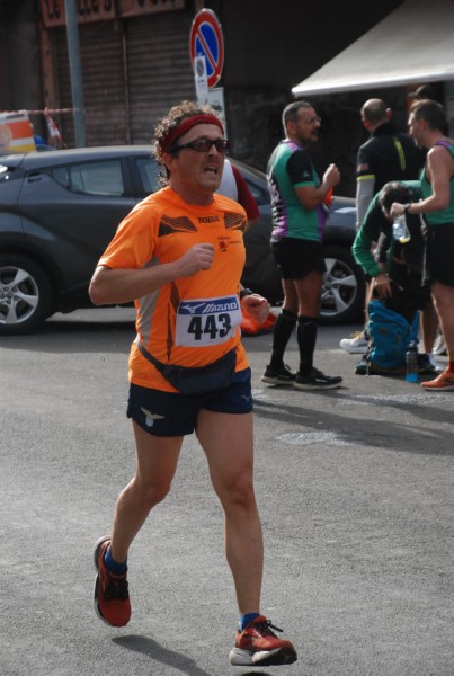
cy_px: 338
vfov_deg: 16.0
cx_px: 227
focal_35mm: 128
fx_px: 2399
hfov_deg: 10.8
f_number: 5.6
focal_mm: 85
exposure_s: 1/1250
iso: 1000
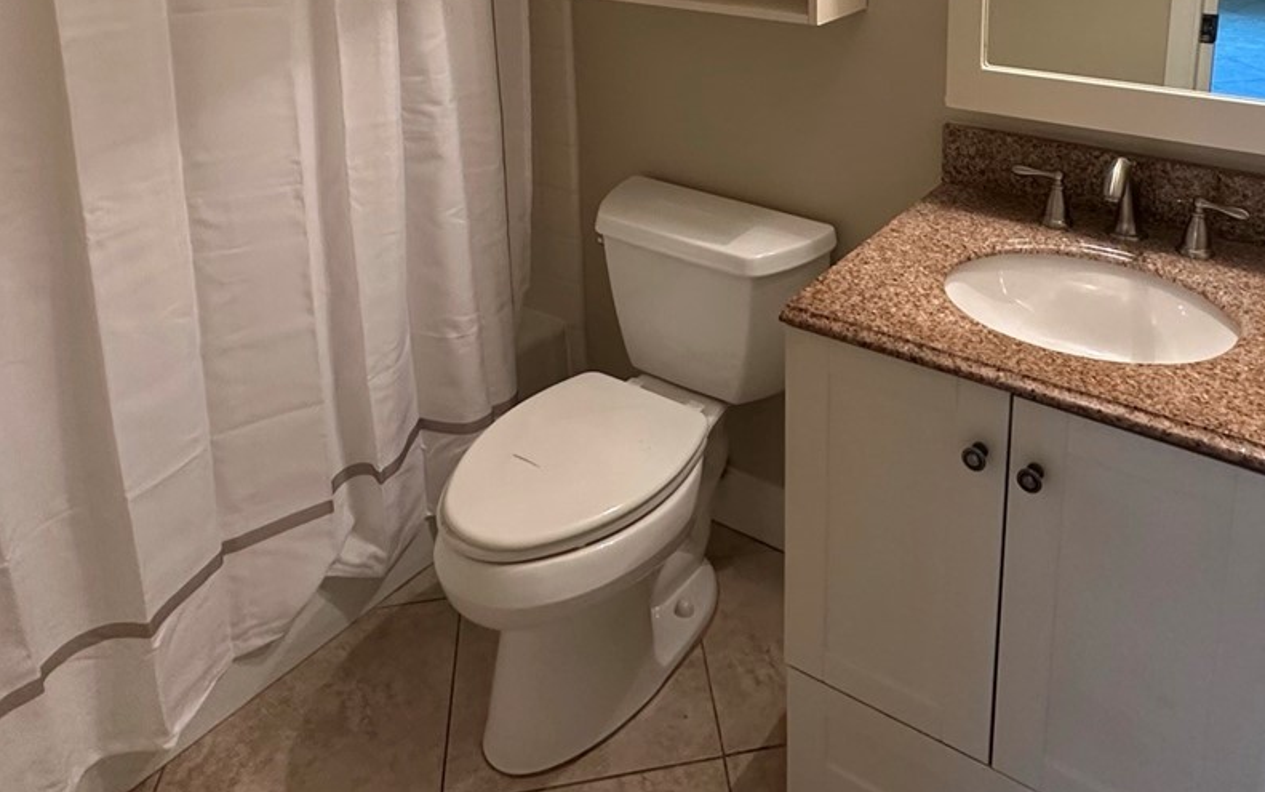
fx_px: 1035
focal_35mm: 30
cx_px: 753
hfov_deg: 62.4
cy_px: 42
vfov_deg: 38.2
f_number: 2.2
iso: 250
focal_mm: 2.22
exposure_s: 1/60
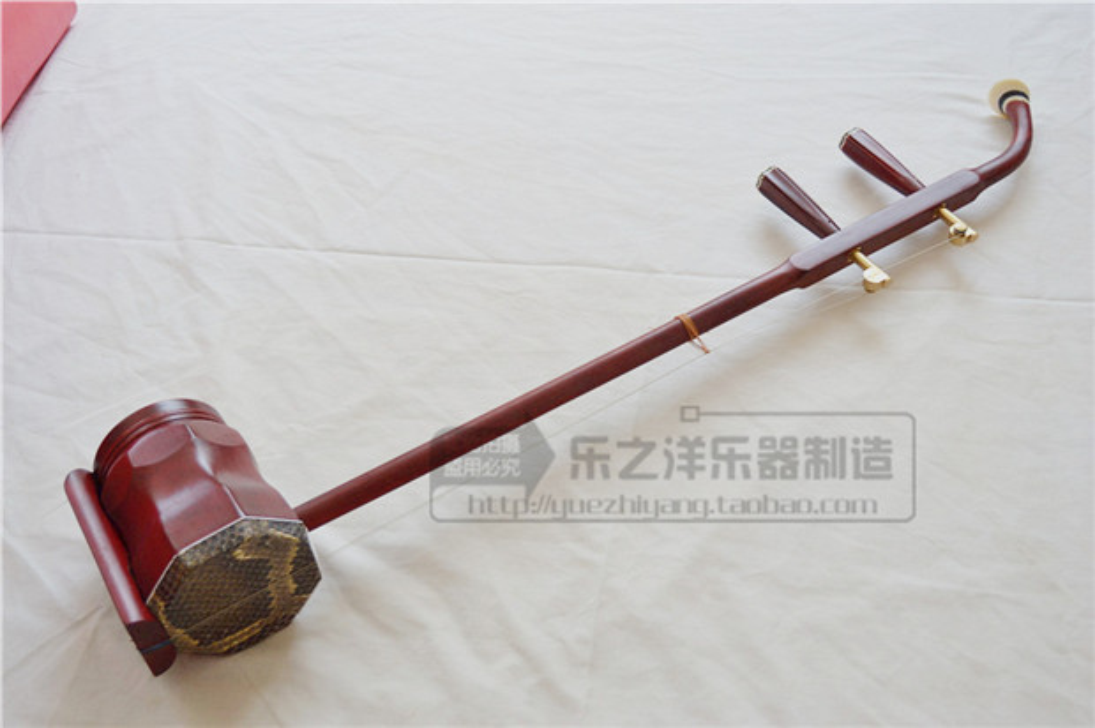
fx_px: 1322
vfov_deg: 30.8
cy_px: 364
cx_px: 548
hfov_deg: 45.0
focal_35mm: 44
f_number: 4.5
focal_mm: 29
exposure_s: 1/100
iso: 100
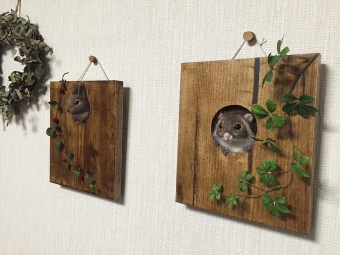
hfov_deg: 61.7
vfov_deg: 48.2
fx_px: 285
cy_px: 128
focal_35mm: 29
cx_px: 170
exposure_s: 1/30
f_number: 2.2
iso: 200
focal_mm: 4.15
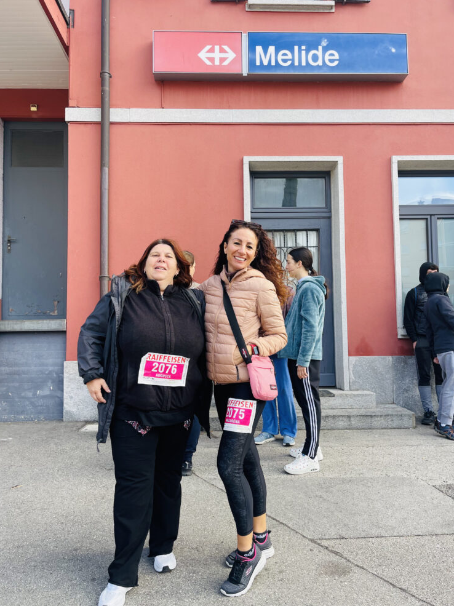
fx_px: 455
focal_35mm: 26
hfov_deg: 53.0
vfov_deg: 67.3
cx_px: 234
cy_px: 303
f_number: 1.6
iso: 32
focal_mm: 5.1
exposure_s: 1/321
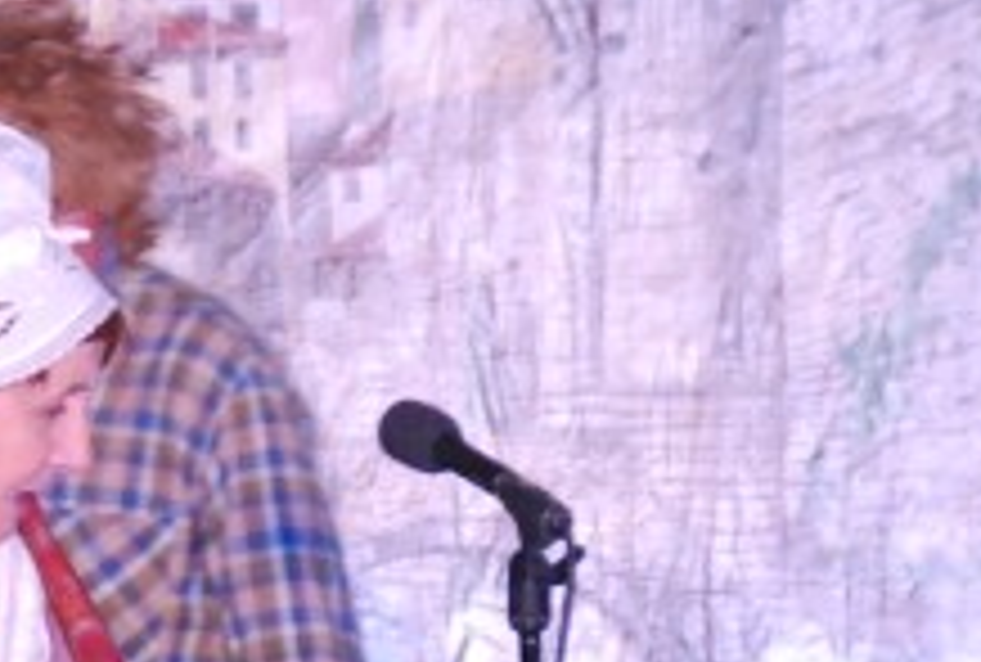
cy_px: 905
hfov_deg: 4.5
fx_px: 12580
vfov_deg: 3.0
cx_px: 349
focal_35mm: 460
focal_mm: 75
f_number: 5.3
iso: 1600
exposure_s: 1/50
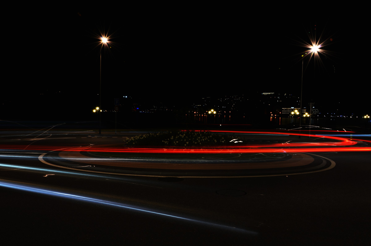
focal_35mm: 27
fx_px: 278
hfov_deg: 67.4
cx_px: 186
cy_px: 123
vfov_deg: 47.8
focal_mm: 18
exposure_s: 8
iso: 100
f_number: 22
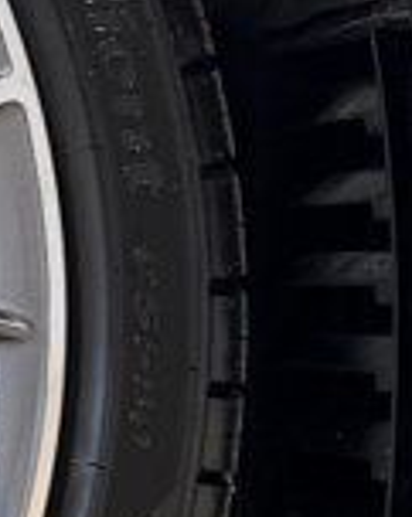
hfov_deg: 8.2
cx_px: -834
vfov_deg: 12.2
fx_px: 2416
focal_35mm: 158
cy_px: 289
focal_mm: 6.76
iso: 160
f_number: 1.78
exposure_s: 1/120
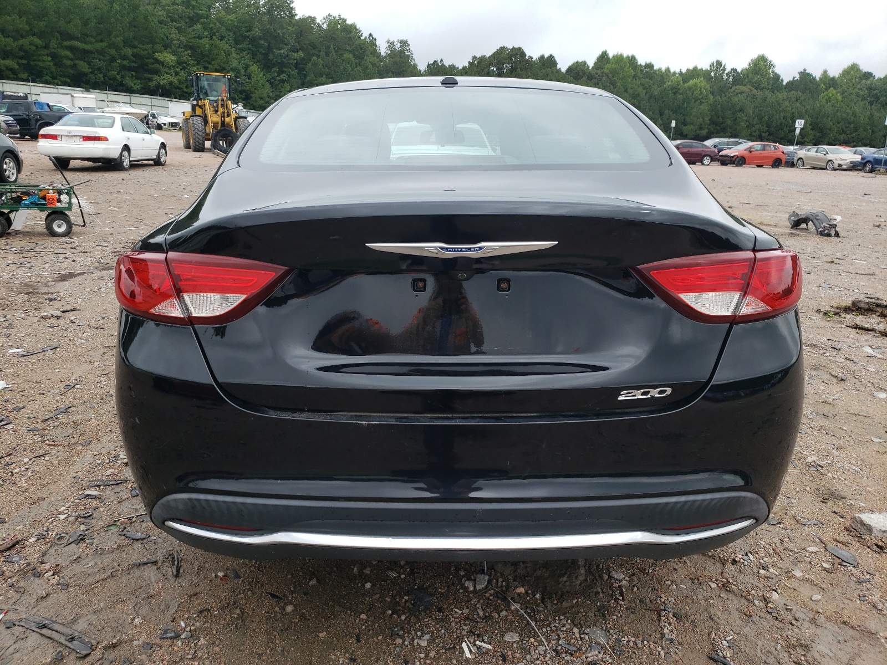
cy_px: 332
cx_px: 444
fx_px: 666
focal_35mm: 26
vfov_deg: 53.1
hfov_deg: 67.3
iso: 50
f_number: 1.5
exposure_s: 1/1000
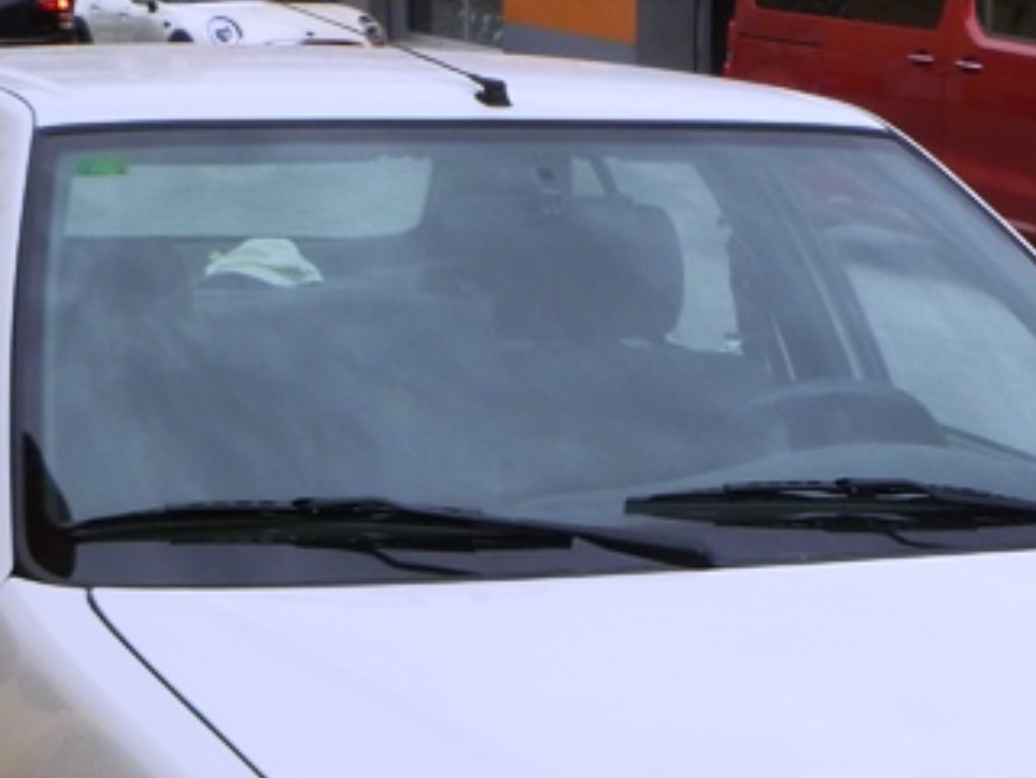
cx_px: 852
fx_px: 3054
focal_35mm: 102
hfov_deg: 19.0
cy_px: 823
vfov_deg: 14.2
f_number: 3.5
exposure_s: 1/400
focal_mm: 5.7
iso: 80
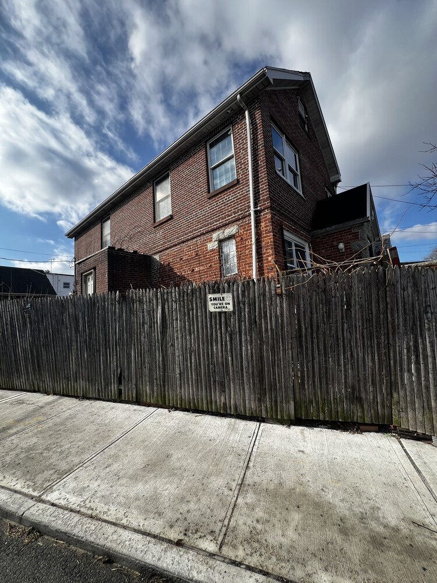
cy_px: 292
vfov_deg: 106.2
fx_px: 219
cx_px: 218
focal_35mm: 13
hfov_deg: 89.9
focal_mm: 1.57
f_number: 1.8
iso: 32
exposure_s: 1/978
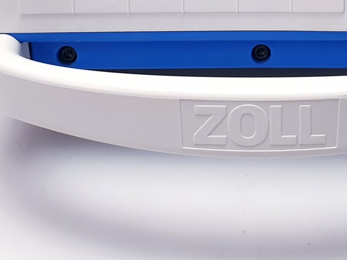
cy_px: -103
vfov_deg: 16.4
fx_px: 842
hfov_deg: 23.0
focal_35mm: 84
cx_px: 270
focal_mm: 4.3
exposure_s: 1/50
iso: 80
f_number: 2.4
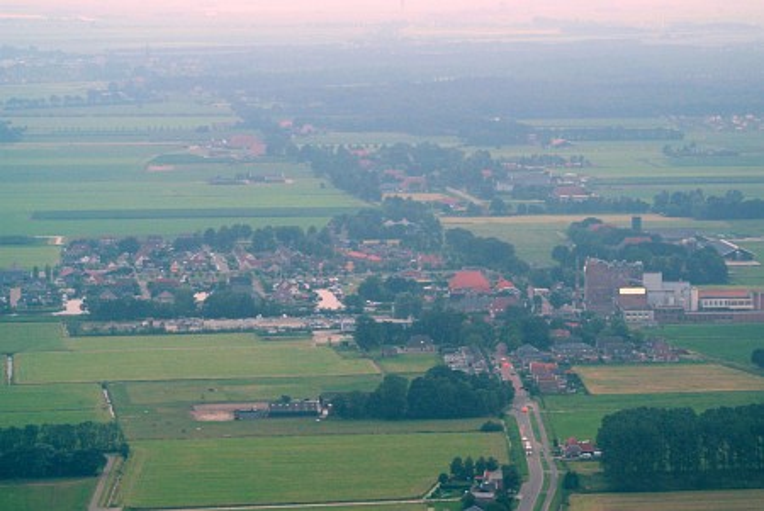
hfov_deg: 17.5
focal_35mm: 117
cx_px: 382
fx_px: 2485
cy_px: 256
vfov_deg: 11.7
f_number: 4.2
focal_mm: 78
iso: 800
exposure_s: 1/90
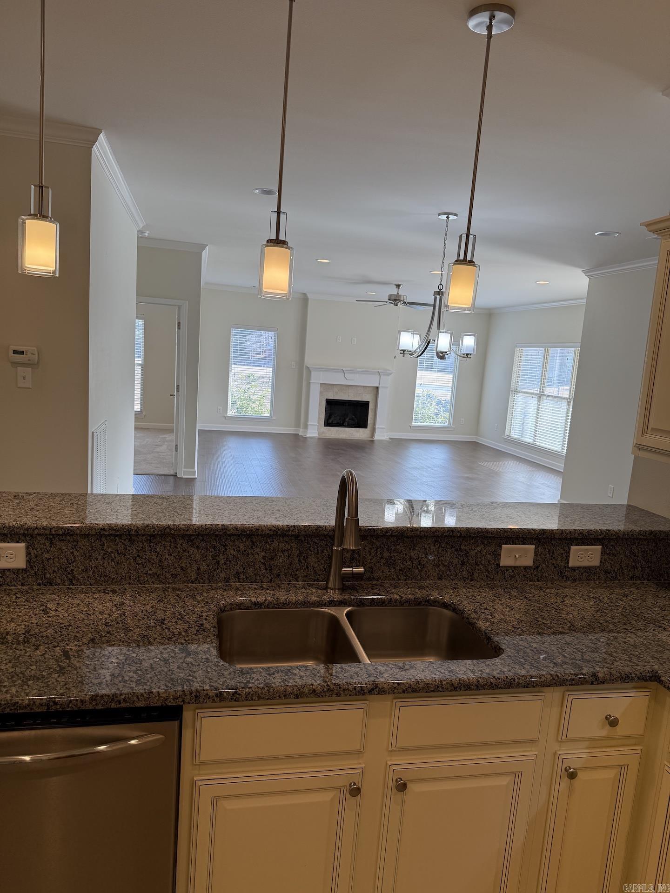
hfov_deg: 56.8
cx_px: 335
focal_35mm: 24
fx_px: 619
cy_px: 446
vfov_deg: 71.6
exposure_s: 1/226
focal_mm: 6.76
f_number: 1.78
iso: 80
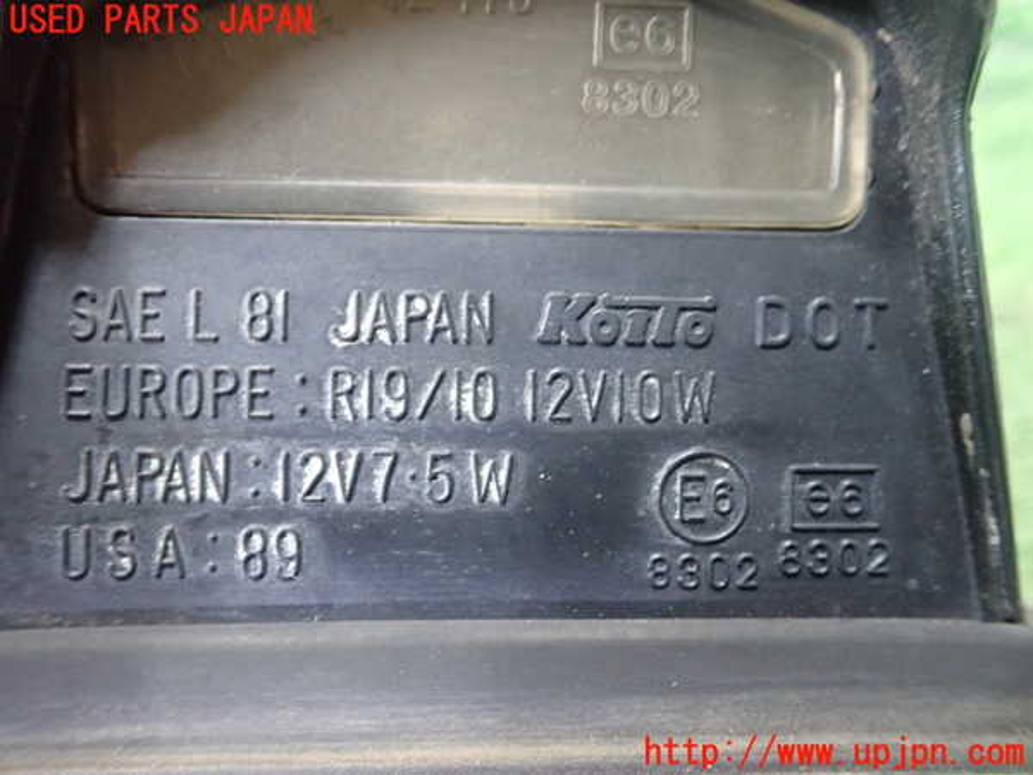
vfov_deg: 46.8
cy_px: 388
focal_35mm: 30
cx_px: 516
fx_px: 895
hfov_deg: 60.0
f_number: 2.3
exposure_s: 1/80
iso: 800
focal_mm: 5.5
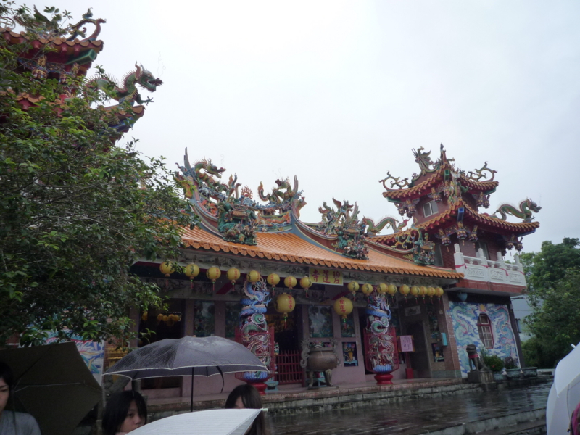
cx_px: 290
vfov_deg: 54.9
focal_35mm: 25
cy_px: 218
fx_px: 419
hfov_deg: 69.4
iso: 160
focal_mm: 4.4
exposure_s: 1/640
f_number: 3.5
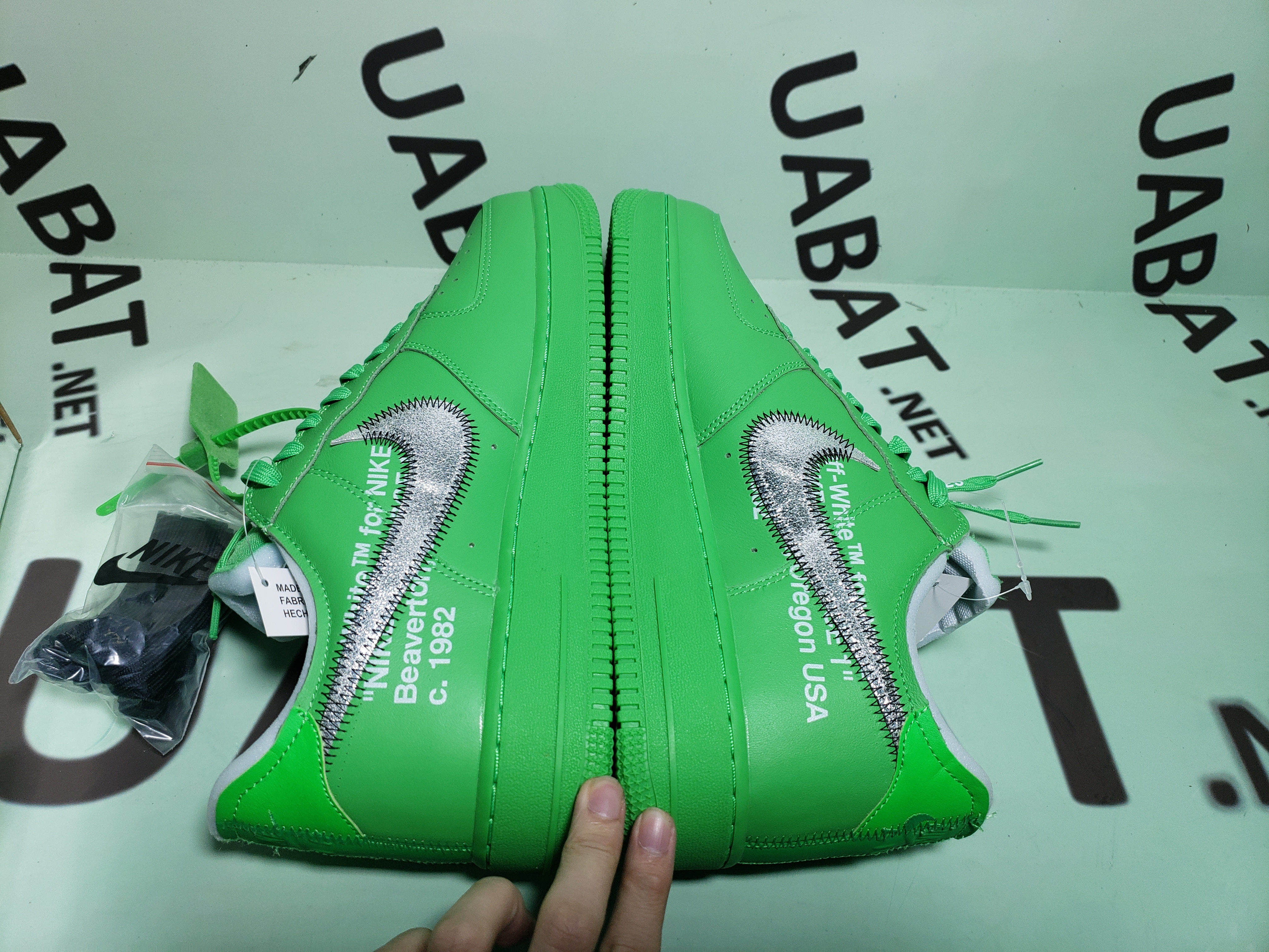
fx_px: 953
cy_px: 476
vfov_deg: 53.1
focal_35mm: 26
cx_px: 634
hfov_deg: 67.3
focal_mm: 4.3
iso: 50
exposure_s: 1/463
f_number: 1.5
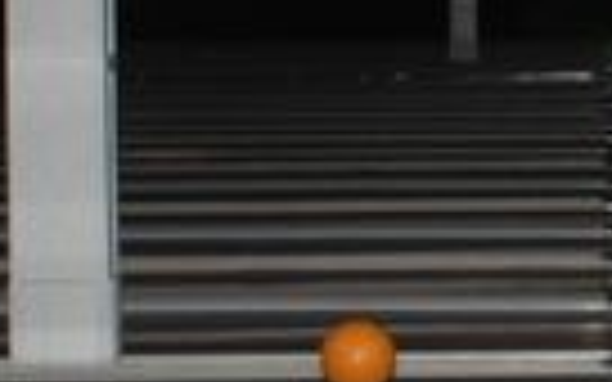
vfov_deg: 6.5
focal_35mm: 201
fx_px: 3352
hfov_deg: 9.9
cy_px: 79
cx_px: 1080
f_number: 3.5
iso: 400
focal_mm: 28
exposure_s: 1/125
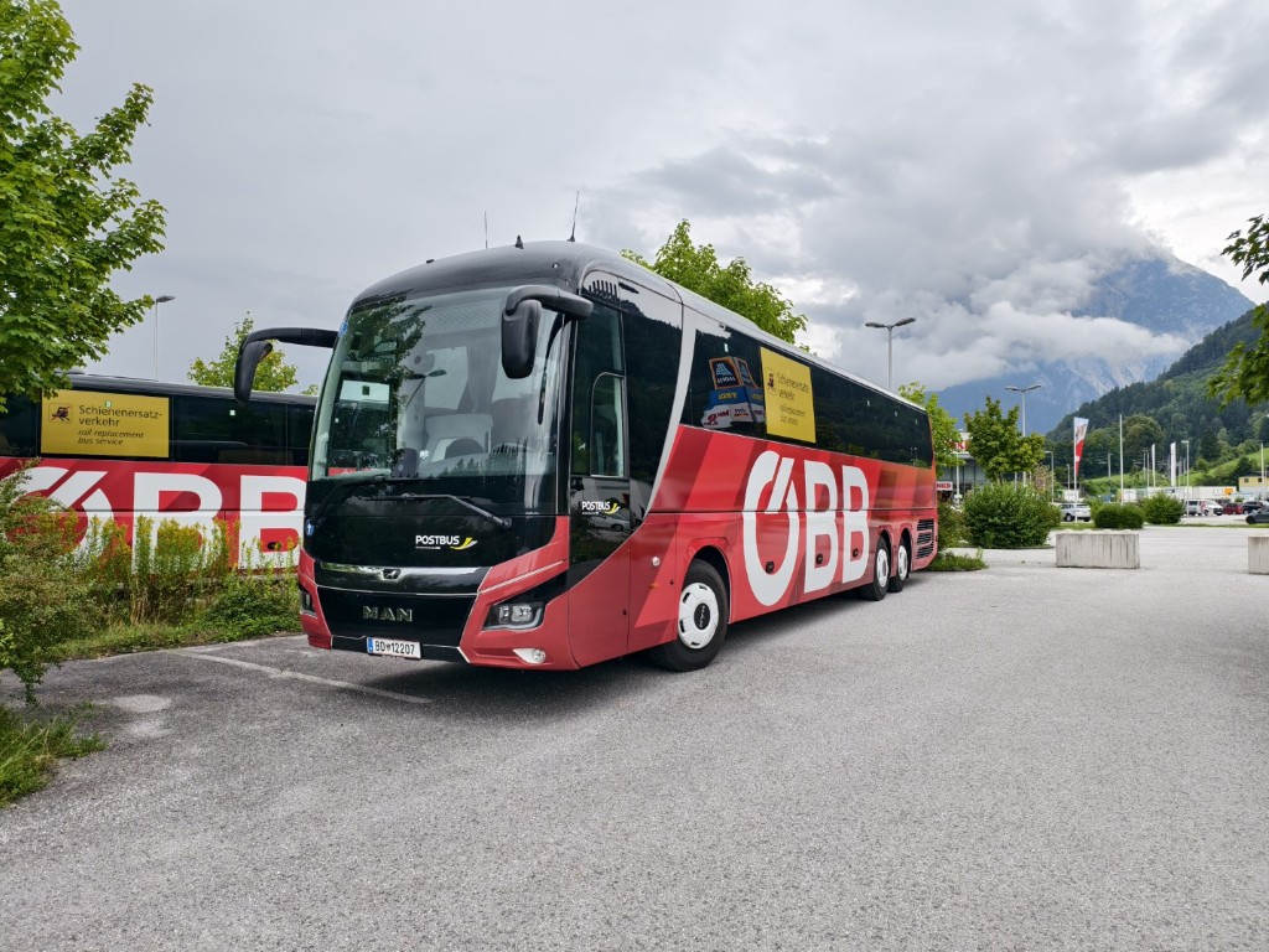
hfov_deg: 73.9
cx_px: 634
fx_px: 843
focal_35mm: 23
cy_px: 476
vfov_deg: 58.9
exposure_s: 1/1692
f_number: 1.57
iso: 72
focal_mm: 6.54
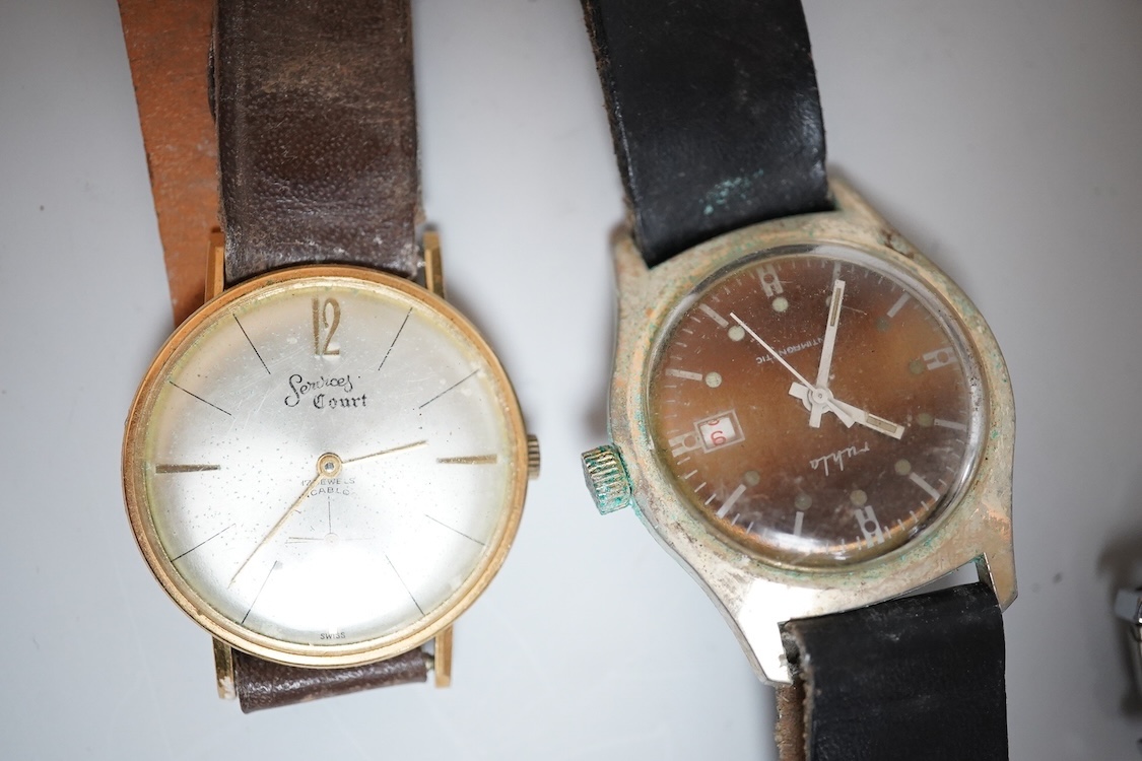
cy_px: 380
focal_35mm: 45
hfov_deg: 43.6
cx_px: 571
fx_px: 1427
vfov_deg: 29.9
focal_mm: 30
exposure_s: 1/250
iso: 2500
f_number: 5
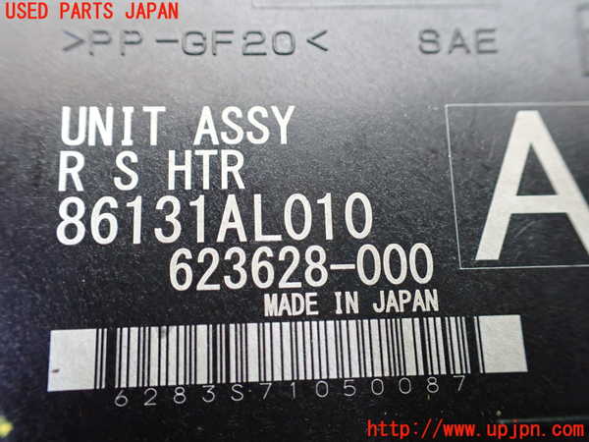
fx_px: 510
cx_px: 294
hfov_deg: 60.0
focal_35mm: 30
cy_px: 221
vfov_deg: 46.8
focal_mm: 5.4
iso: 800
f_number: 2.3
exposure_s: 1/40
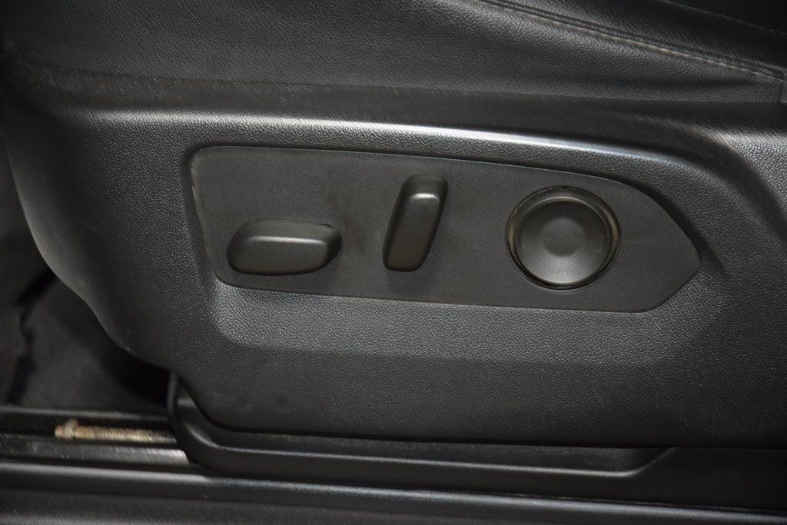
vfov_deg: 13.0
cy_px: 262
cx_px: 394
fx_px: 2296
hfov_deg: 19.5
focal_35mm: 105
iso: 2800
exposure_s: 1/60
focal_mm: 70
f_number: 4.5
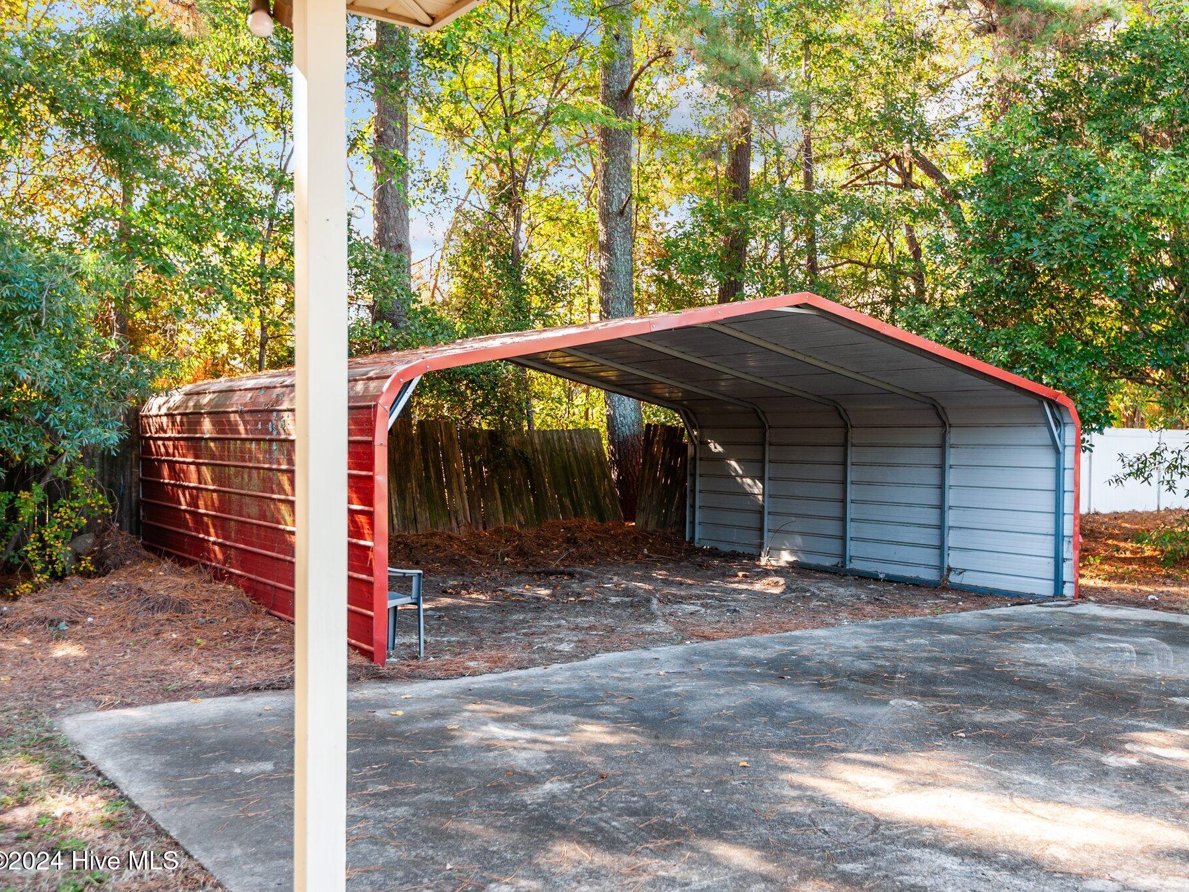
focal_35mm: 34
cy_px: 451
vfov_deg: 41.8
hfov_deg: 53.8
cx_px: 664
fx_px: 1168
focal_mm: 31
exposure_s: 1/100
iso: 400
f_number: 5
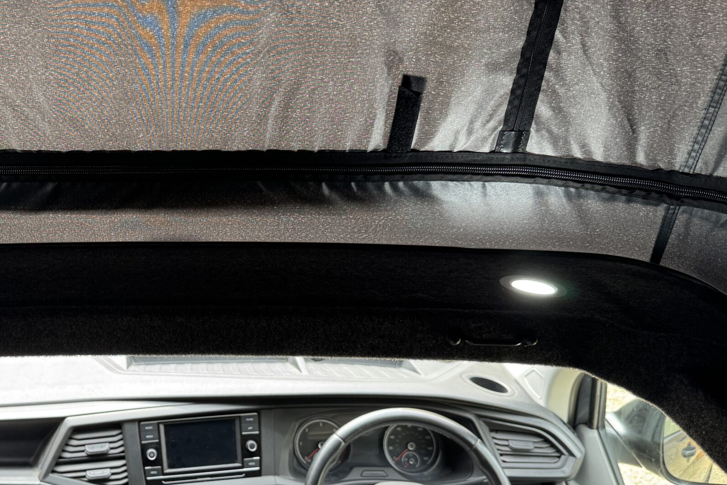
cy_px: 271
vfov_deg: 33.4
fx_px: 808
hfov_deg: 46.4
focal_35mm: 40
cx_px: 168
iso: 125
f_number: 1.78
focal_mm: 6.76
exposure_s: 1/121
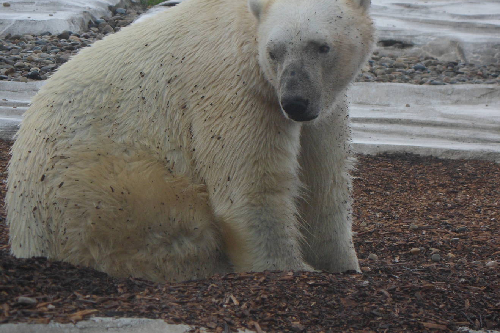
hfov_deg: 6.0
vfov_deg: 4.0
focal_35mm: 341
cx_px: 249
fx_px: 4735
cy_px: 123
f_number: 5.9
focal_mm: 46.8
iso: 80
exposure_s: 1/250
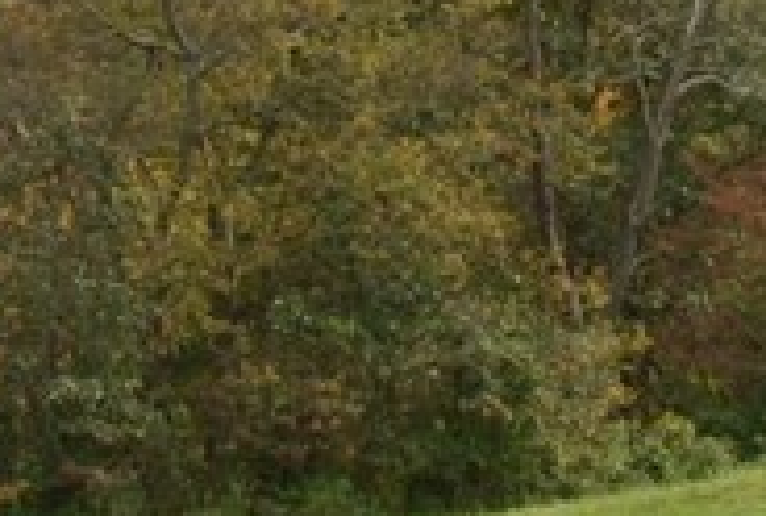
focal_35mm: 229
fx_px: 4889
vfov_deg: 6.0
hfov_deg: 9.0
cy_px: -104
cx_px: 462
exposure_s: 1/200
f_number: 8
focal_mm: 26
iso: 100
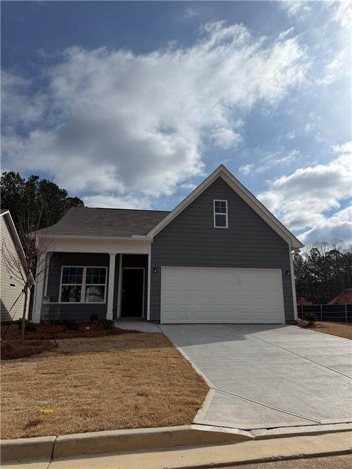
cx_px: 176
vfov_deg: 71.6
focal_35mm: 24
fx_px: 325
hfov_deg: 56.8
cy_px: 234
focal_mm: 6.76
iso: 80
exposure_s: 1/17544
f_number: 1.78
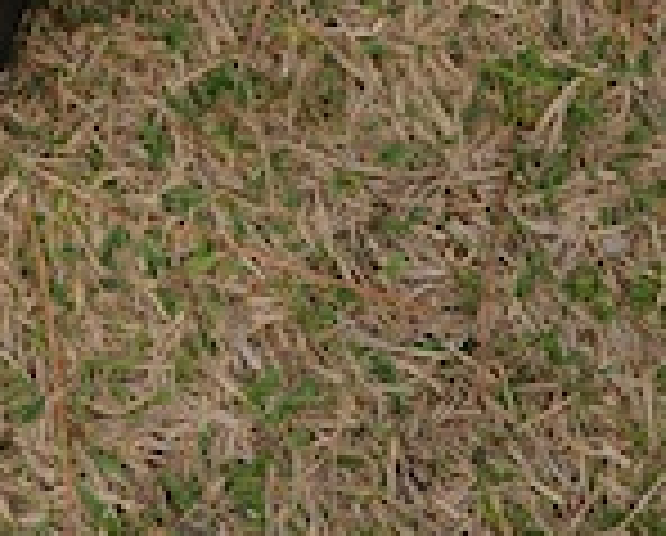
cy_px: -207
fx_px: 3377
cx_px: 18
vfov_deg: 8.9
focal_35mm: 171
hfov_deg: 11.2
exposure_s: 1/1250
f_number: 2.8
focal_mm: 50
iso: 200
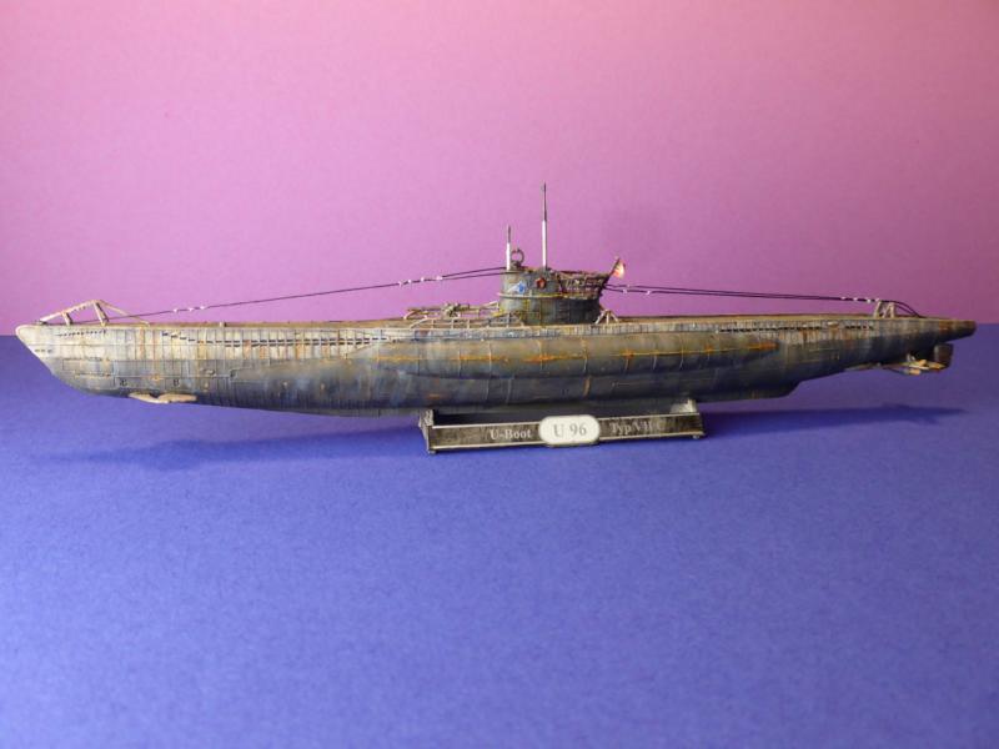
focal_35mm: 28
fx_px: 808
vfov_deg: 49.7
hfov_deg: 63.4
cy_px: 374
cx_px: 500
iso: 400
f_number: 3.4
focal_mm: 4.8
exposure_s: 1/40
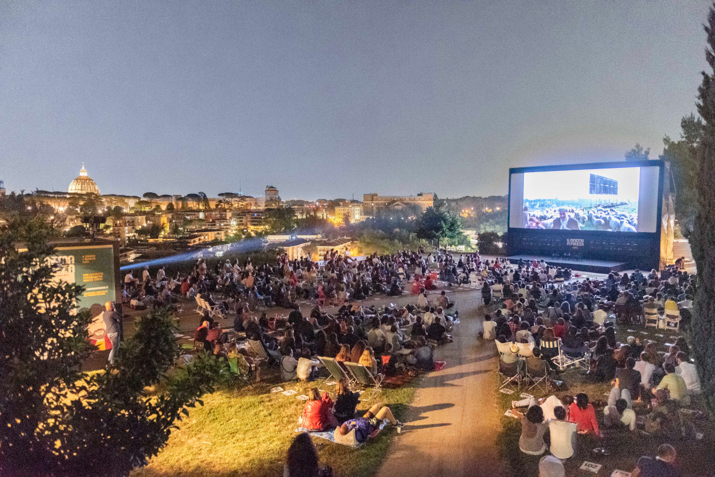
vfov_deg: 53.2
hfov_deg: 73.7
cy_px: 238
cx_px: 358
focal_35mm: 24
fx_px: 477
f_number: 2.8
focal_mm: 24
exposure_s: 1/13
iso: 6400
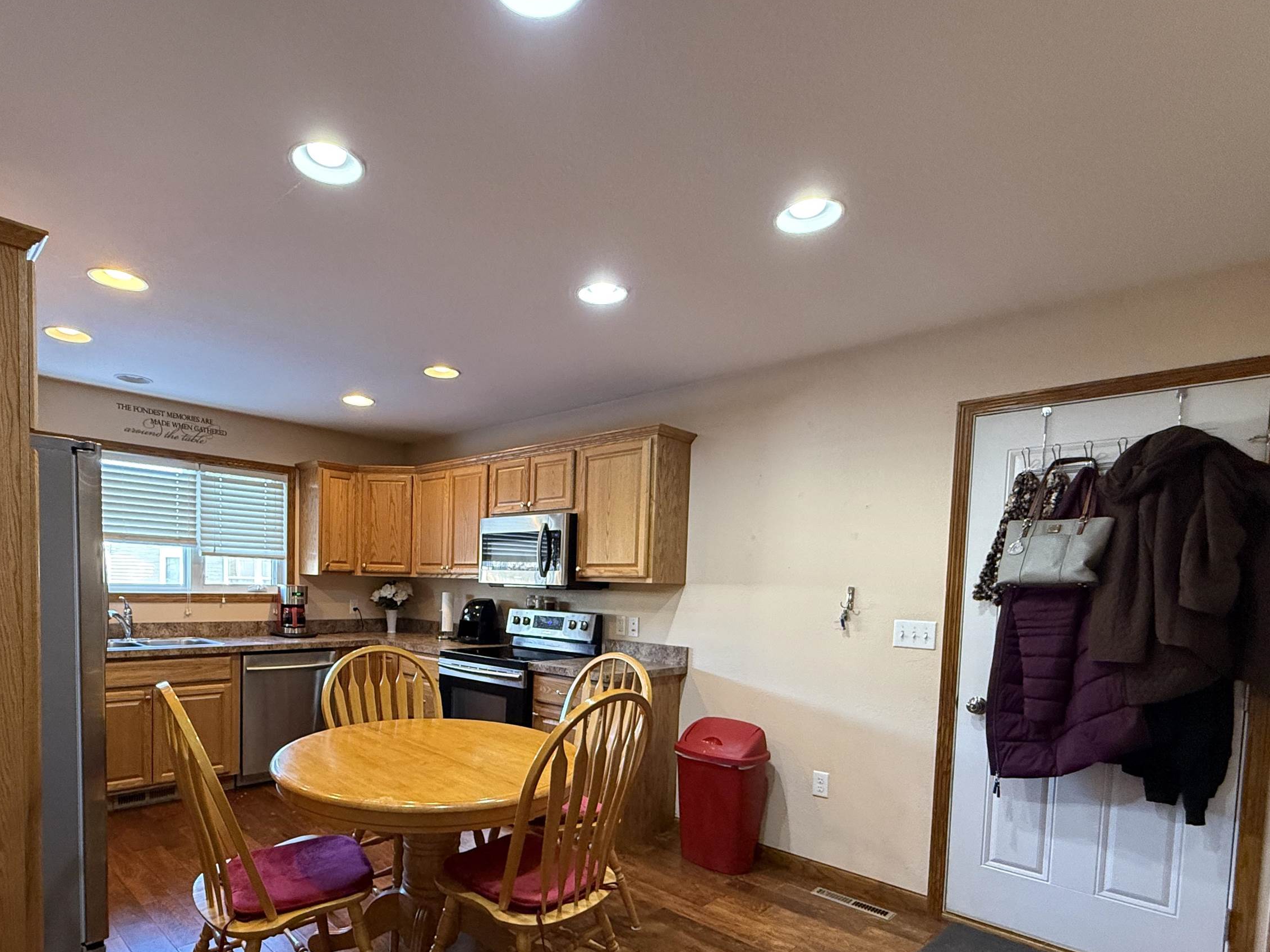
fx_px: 697
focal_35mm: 19
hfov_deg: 84.1
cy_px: 622
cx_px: 544
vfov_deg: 67.1
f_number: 2.2
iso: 400
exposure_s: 1/60
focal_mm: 2.22
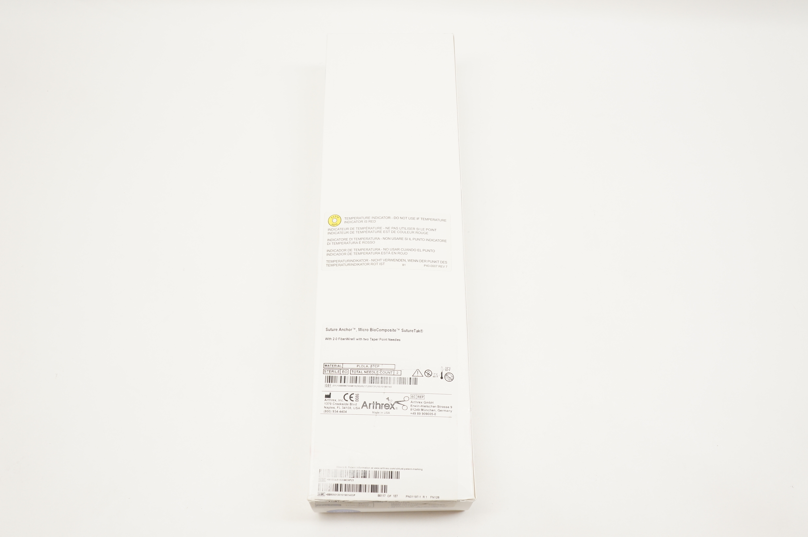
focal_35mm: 33
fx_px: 740
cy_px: 268
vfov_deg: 39.9
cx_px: 404
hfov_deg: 57.3
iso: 400
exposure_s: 1/50
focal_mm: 22
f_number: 6.3
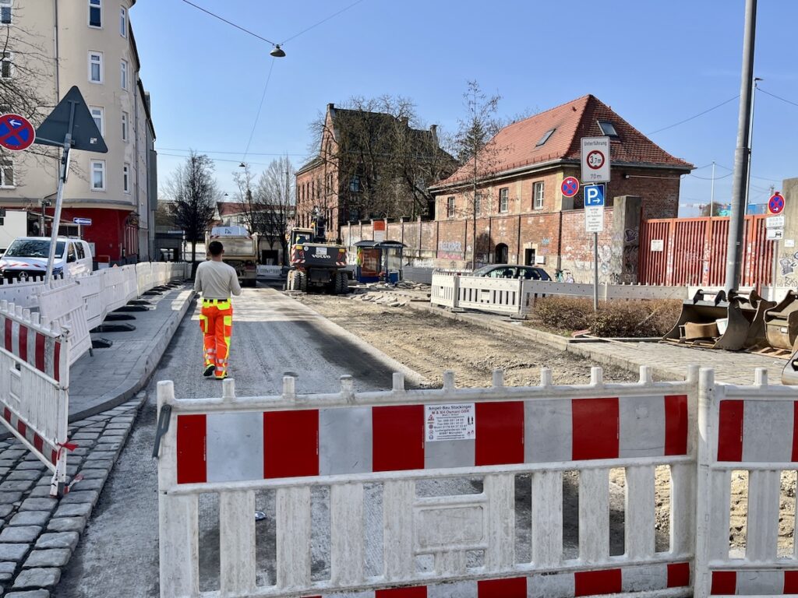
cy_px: 299
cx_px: 399
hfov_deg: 67.3
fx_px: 599
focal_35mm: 26
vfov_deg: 53.1
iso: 50
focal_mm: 5.1
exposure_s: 1/1832
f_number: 1.6
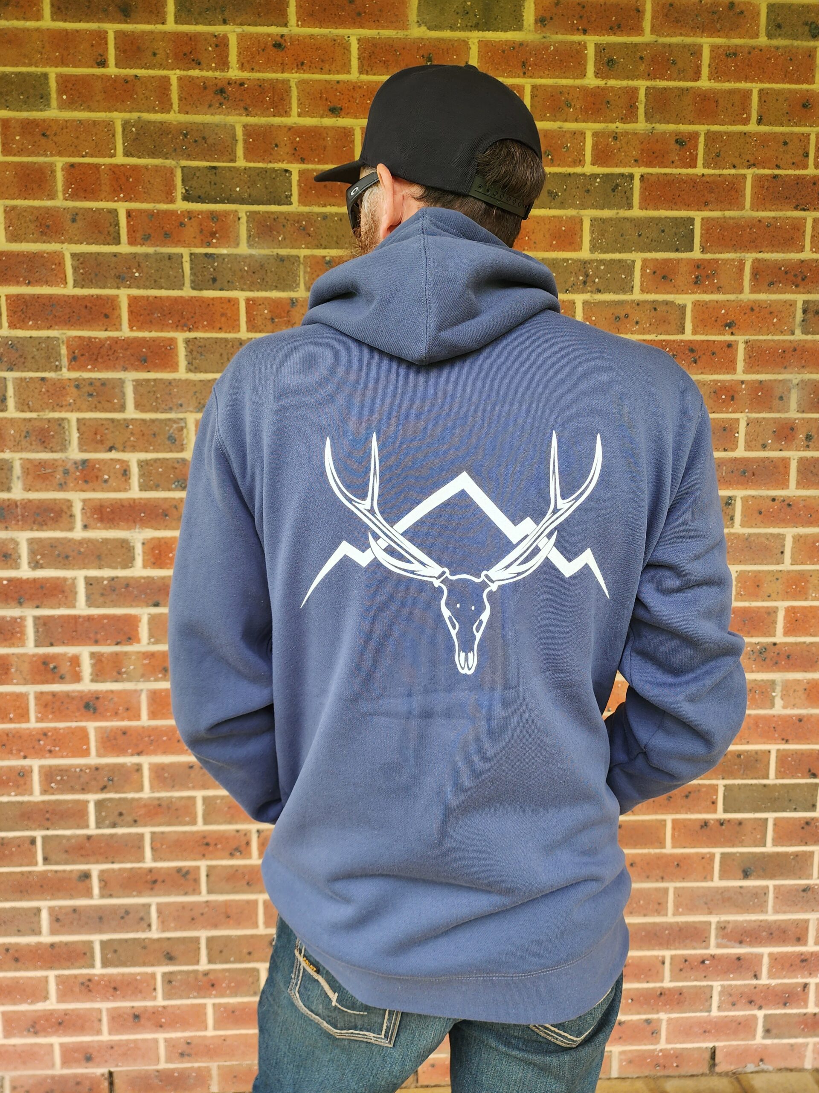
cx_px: 410
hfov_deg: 58.9
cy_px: 546
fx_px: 726
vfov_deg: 73.9
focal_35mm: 23
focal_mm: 6.4
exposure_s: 1/180
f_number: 1.8
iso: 64
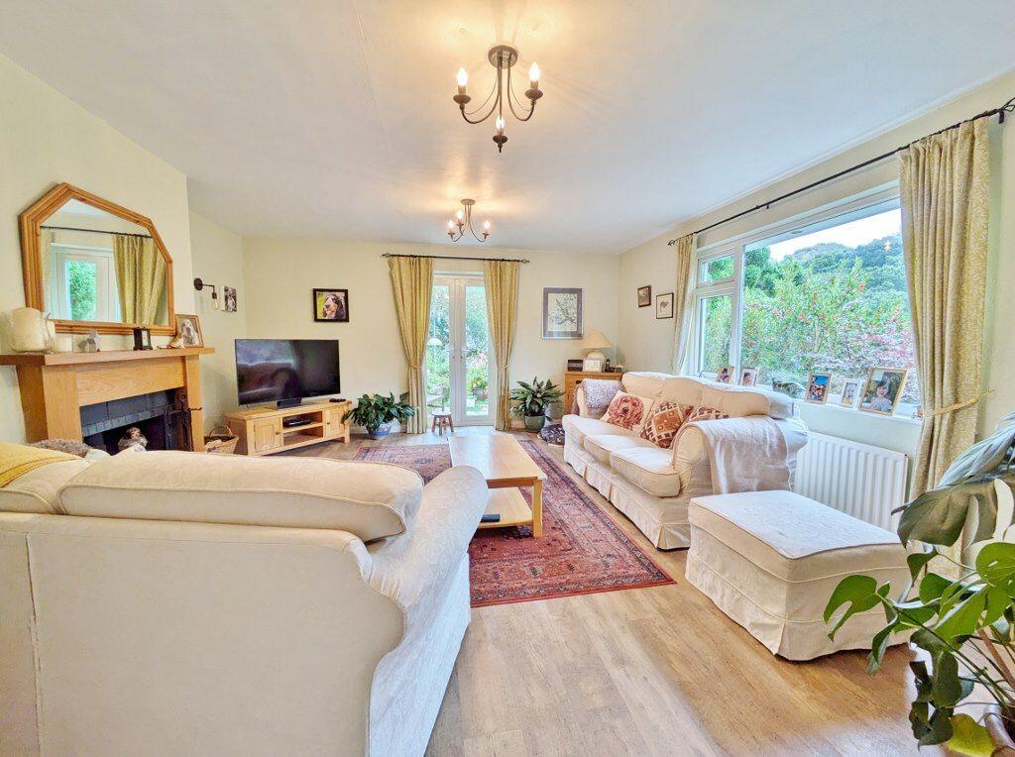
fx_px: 410
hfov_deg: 102.2
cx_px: 508
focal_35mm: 14
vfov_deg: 85.5
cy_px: 378
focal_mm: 1.83
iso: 60
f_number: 2.2
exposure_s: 1/100
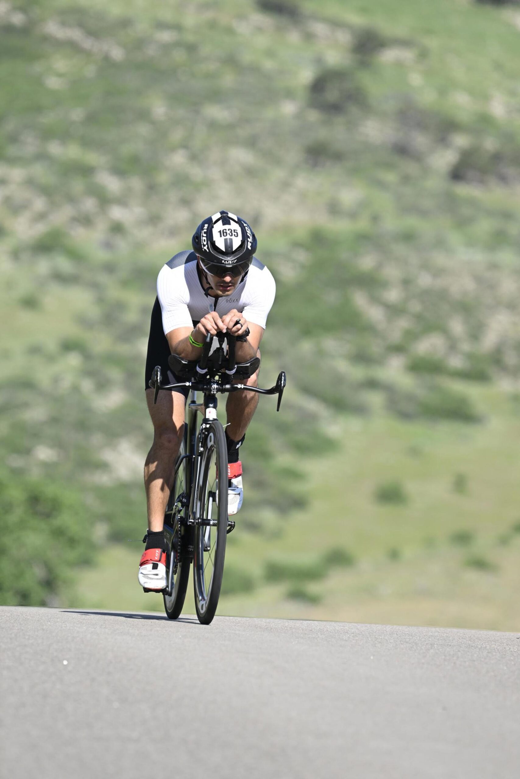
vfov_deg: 5.2
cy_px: 390
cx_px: 260
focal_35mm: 400
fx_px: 8665
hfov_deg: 3.4
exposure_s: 1/1000
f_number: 8
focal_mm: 400
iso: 500
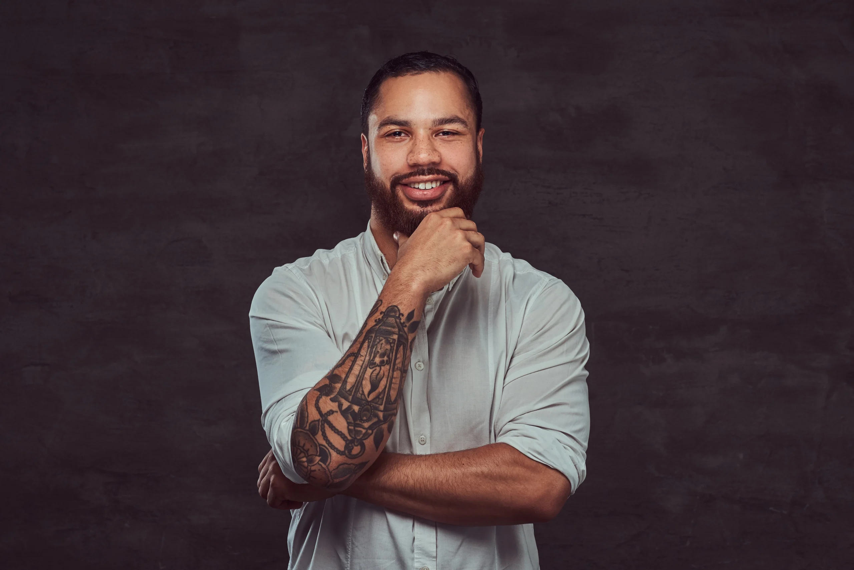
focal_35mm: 84
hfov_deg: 24.2
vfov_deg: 16.3
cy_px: 285
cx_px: 427
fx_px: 1993
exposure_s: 1/180
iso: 200
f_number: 8
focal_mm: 56
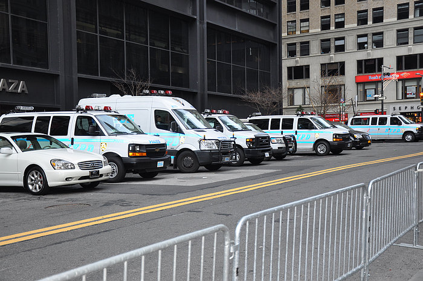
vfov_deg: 25.7
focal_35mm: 52
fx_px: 616
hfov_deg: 37.9
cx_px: 212
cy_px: 140
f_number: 4.5
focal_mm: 35
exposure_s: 1/125
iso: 450
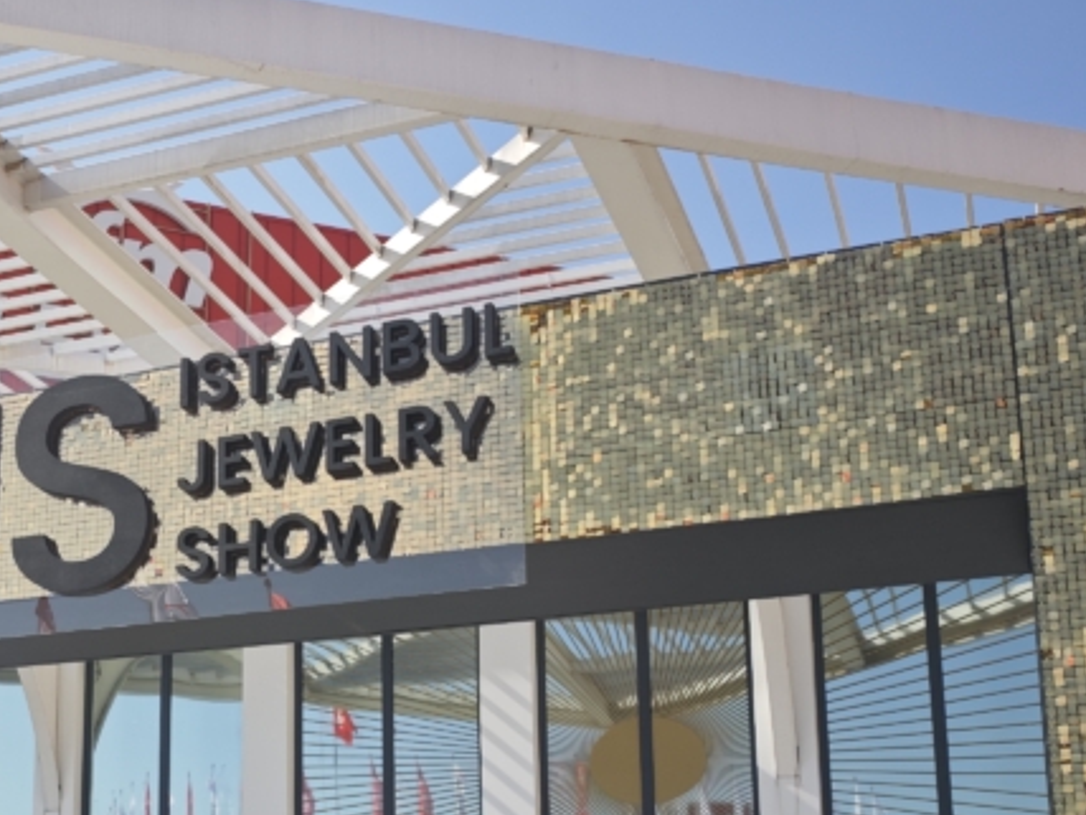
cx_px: 119
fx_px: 1726
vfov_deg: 26.1
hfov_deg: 33.2
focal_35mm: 55
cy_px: 655
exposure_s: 1/1122
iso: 50
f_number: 2
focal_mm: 6.68
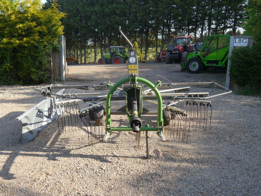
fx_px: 226
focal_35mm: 30
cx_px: 130
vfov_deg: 46.8
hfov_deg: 60.0
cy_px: 98
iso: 160
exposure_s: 1/250
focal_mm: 15
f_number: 5
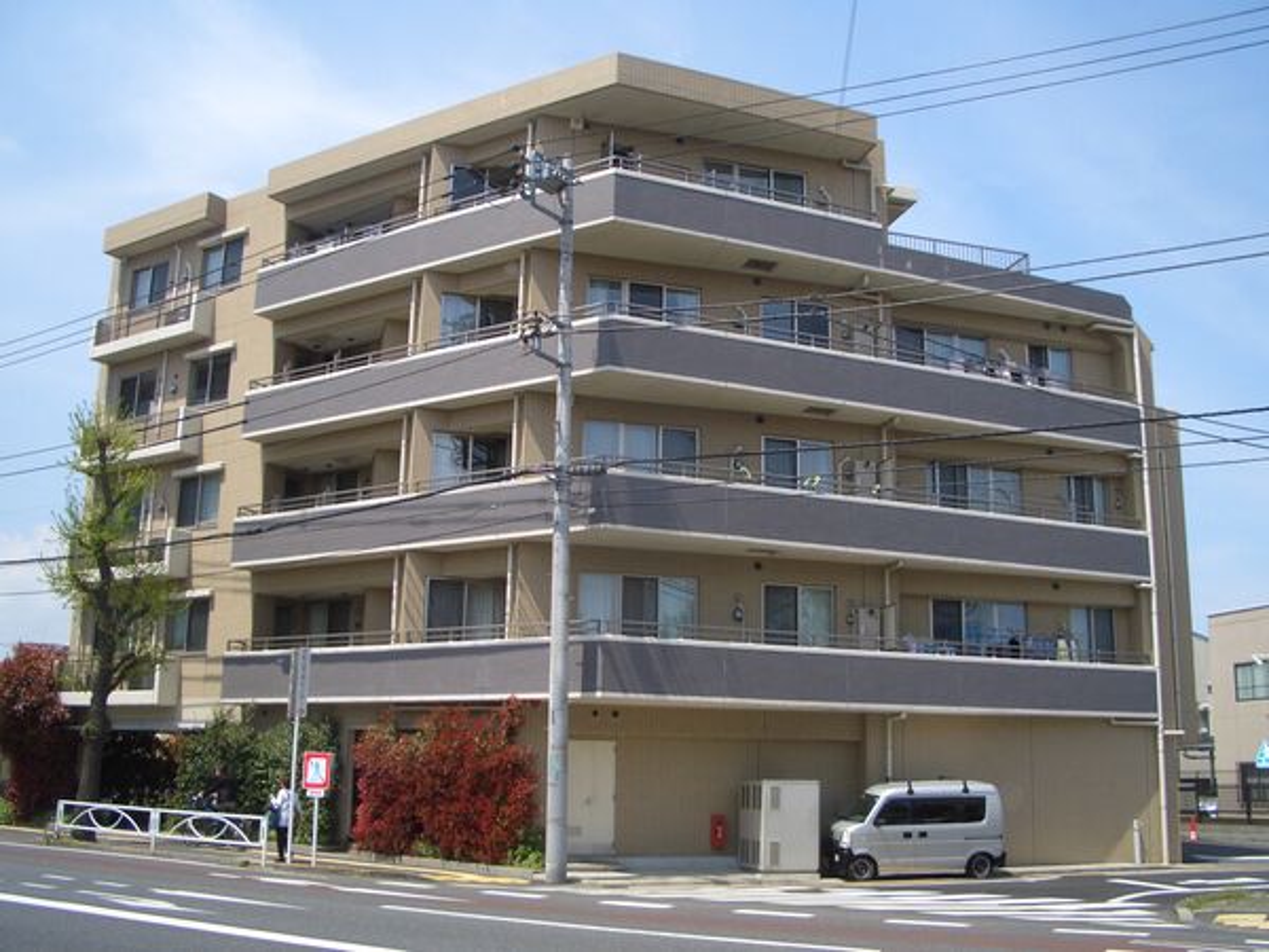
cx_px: 634
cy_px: 476
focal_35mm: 35
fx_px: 1283
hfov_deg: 52.6
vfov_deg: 40.7
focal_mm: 5.8
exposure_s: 1/320
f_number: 4.3
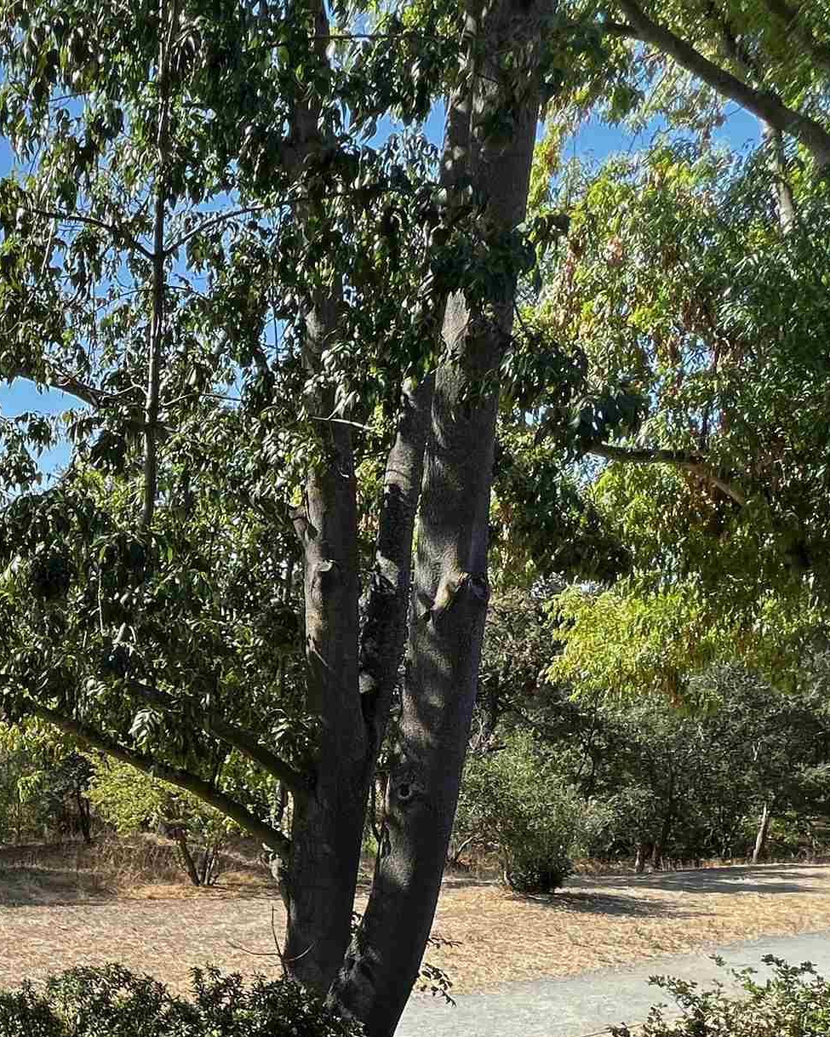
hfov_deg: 38.0
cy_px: 858
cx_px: -87
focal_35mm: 32
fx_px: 982
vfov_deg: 51.5
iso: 32
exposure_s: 1/463
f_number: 1.8
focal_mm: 1.57
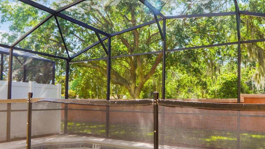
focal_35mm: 28
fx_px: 197
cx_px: 147
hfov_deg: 67.7
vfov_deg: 41.1
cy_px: 95
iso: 100
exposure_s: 1/200
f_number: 5
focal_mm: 12
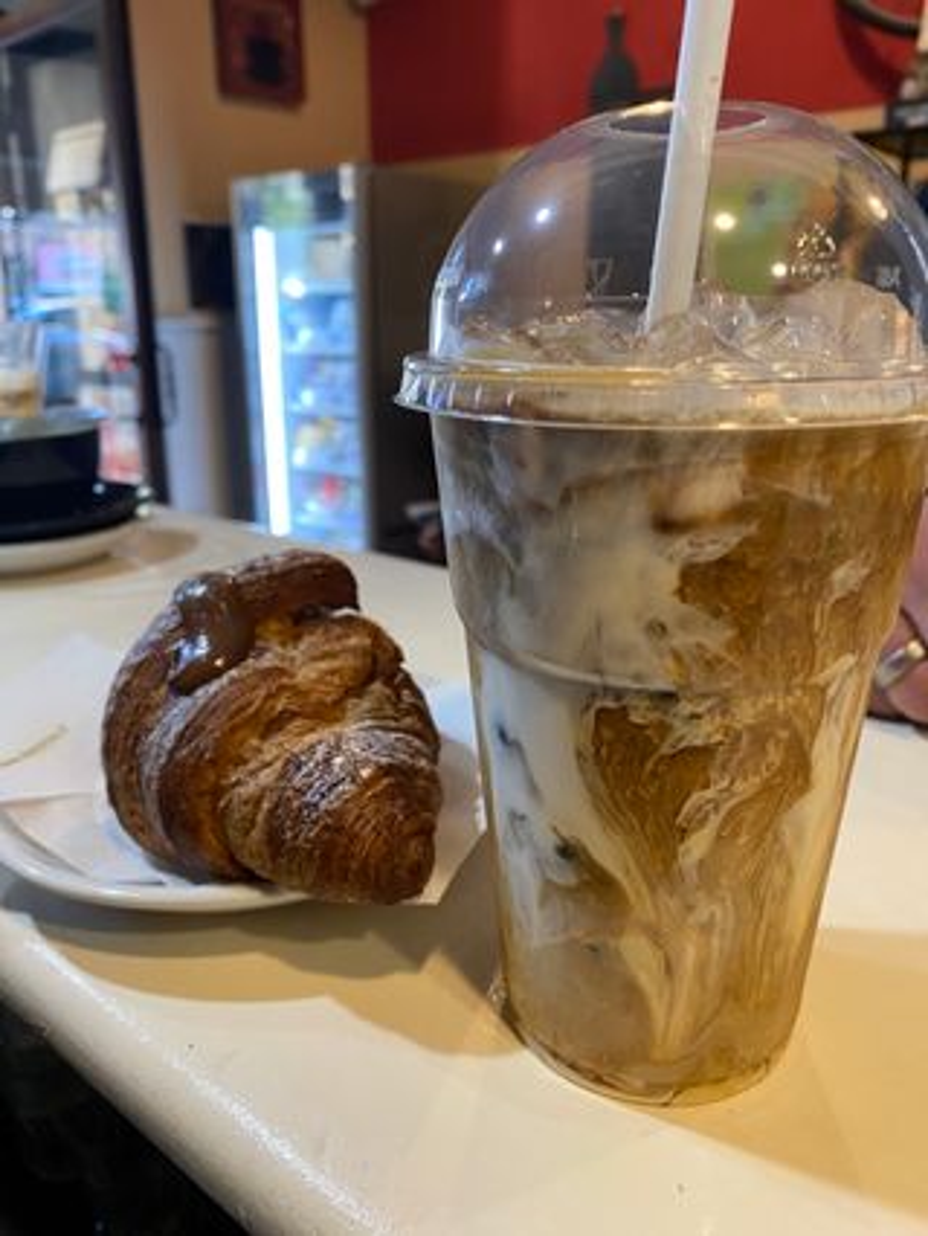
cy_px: 618
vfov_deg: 67.3
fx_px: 928
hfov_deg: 53.1
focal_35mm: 26
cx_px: 464
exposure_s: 1/50
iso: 125
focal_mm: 4.25
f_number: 1.8
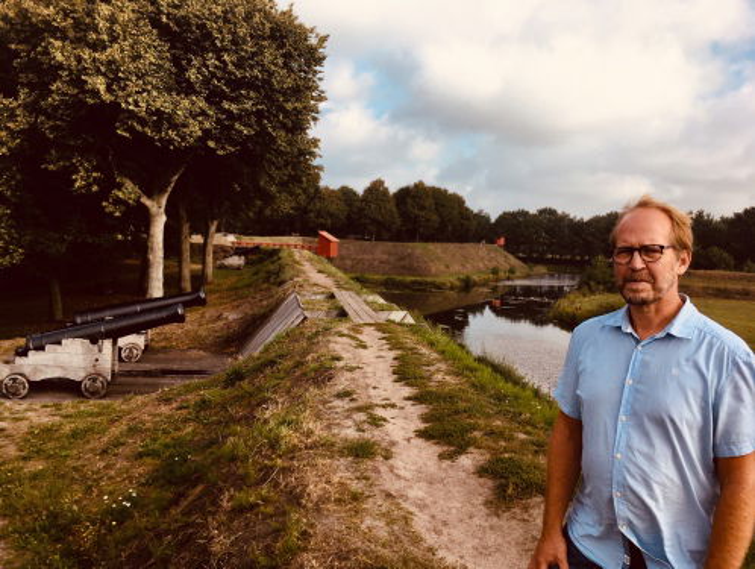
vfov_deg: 48.3
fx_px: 633
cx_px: 378
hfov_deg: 61.6
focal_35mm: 29
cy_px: 284
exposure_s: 1/894
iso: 25
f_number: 2.2
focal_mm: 4.15
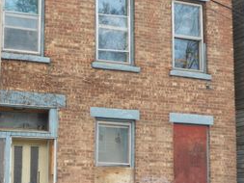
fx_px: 599
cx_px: 54
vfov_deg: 17.4
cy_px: 116
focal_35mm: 85
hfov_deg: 22.7
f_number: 4.2
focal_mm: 7.7
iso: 80
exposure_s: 1/60
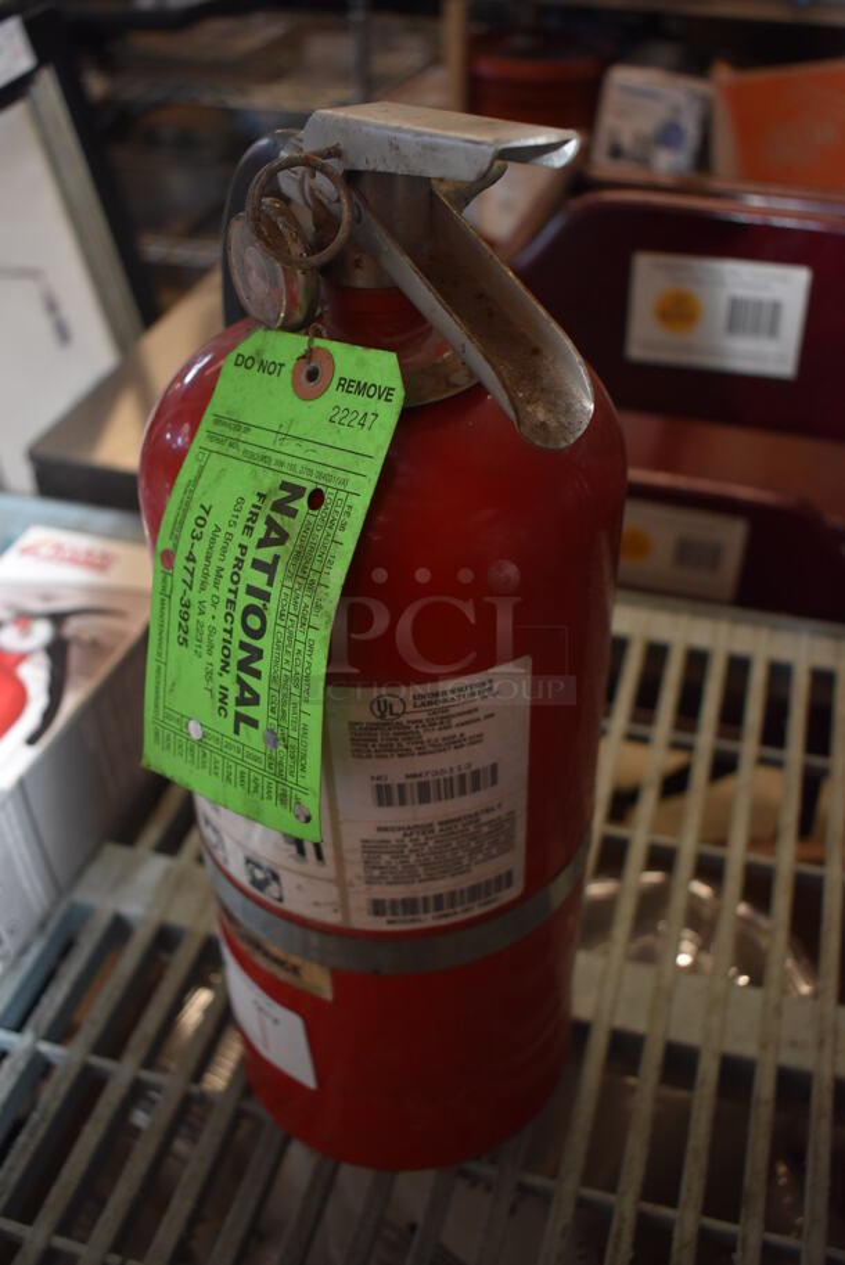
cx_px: 422
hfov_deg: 36.9
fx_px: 1265
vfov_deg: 53.1
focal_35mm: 36
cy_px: 632
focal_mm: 24
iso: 1000
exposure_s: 1/125
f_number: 3.8
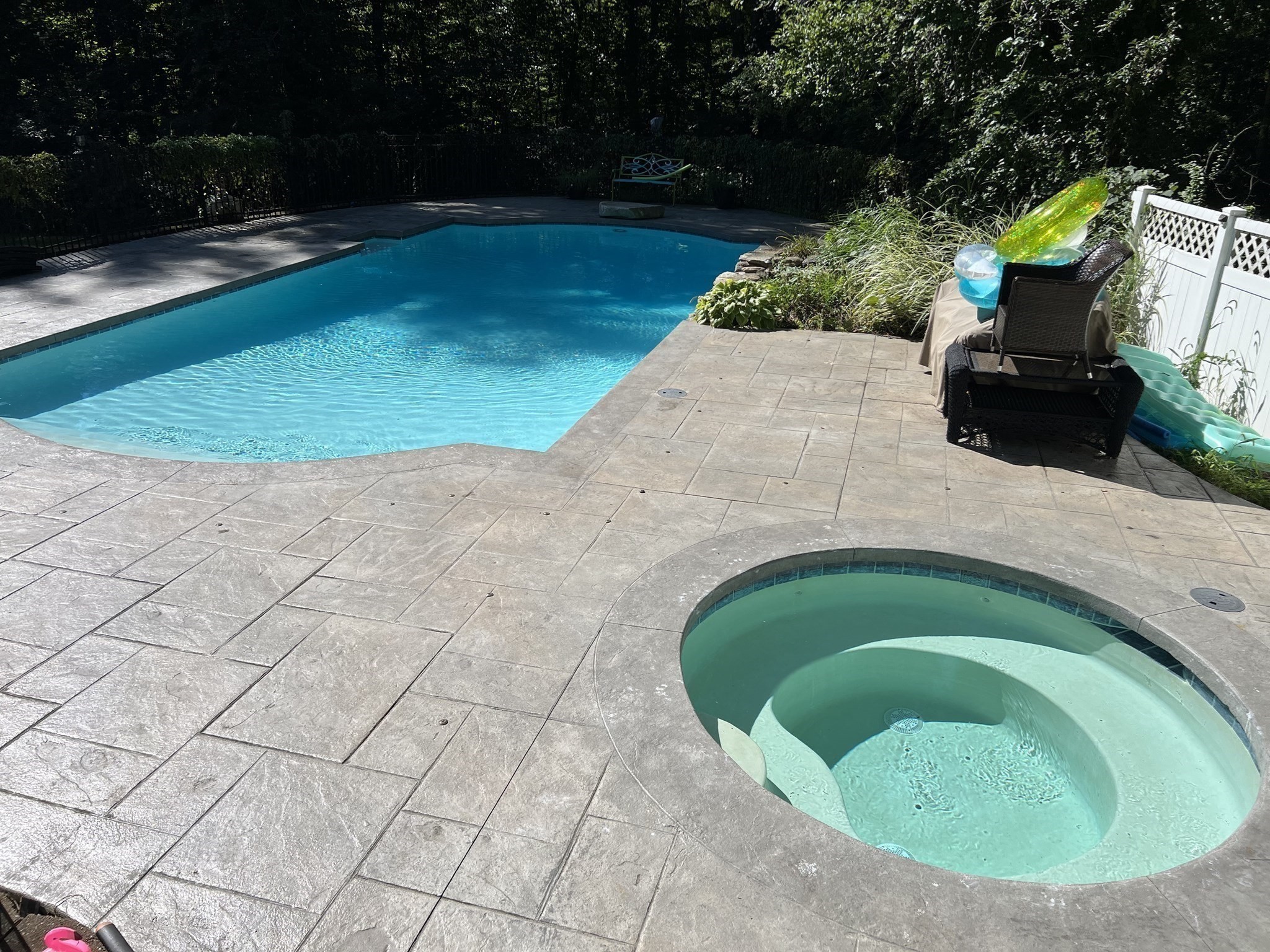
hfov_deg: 67.3
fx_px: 954
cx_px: 635
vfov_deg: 53.1
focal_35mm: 26
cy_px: 476
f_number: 1.5
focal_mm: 5.7
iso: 50
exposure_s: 1/6211
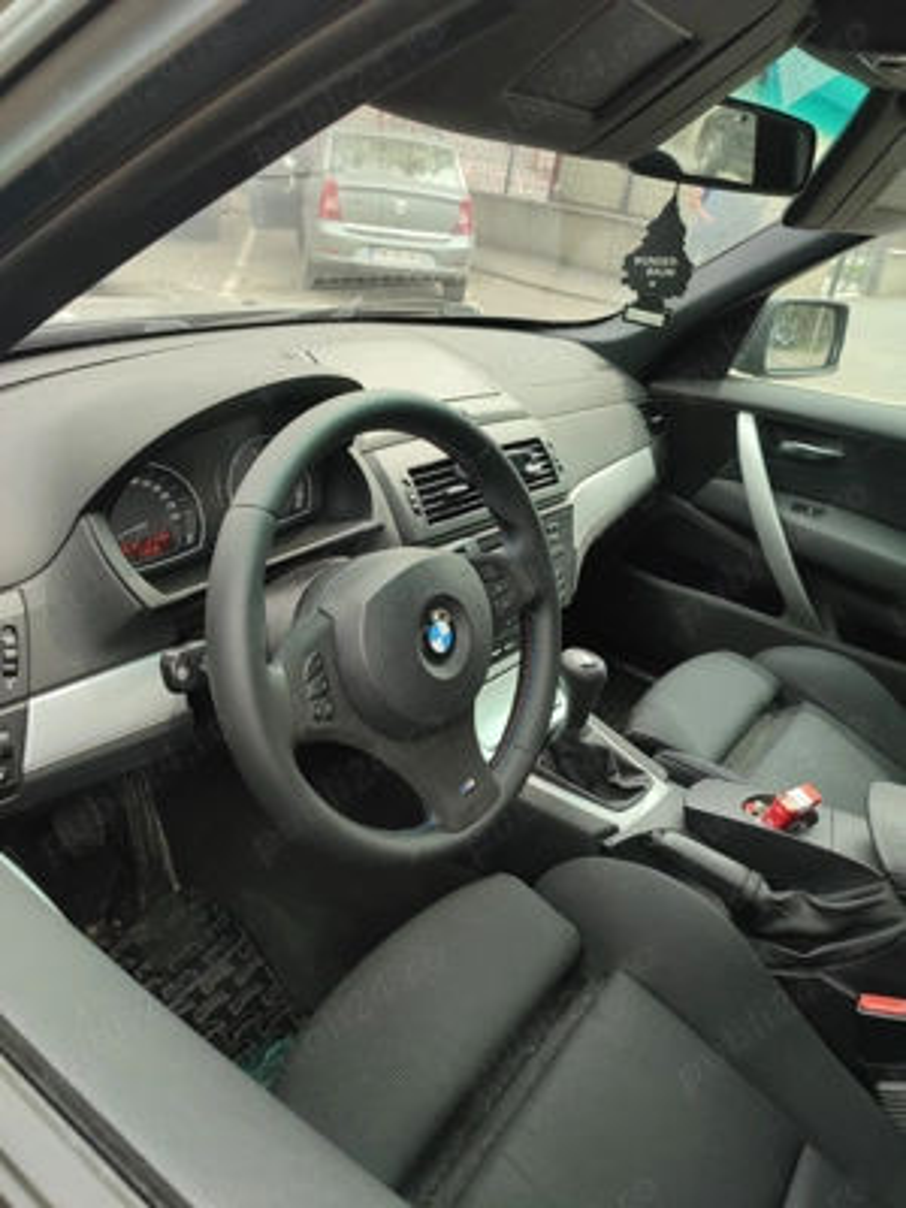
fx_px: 872
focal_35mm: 25
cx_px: 453
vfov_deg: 69.4
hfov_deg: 54.9
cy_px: 604
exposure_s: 1/115
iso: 50
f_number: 1.9
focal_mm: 6.04
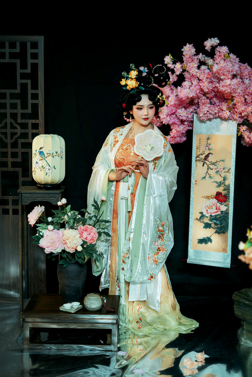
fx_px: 525
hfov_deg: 27.0
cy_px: 188
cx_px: 126
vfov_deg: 39.6
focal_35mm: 50
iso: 200
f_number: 2.2
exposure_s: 1/125
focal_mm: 50
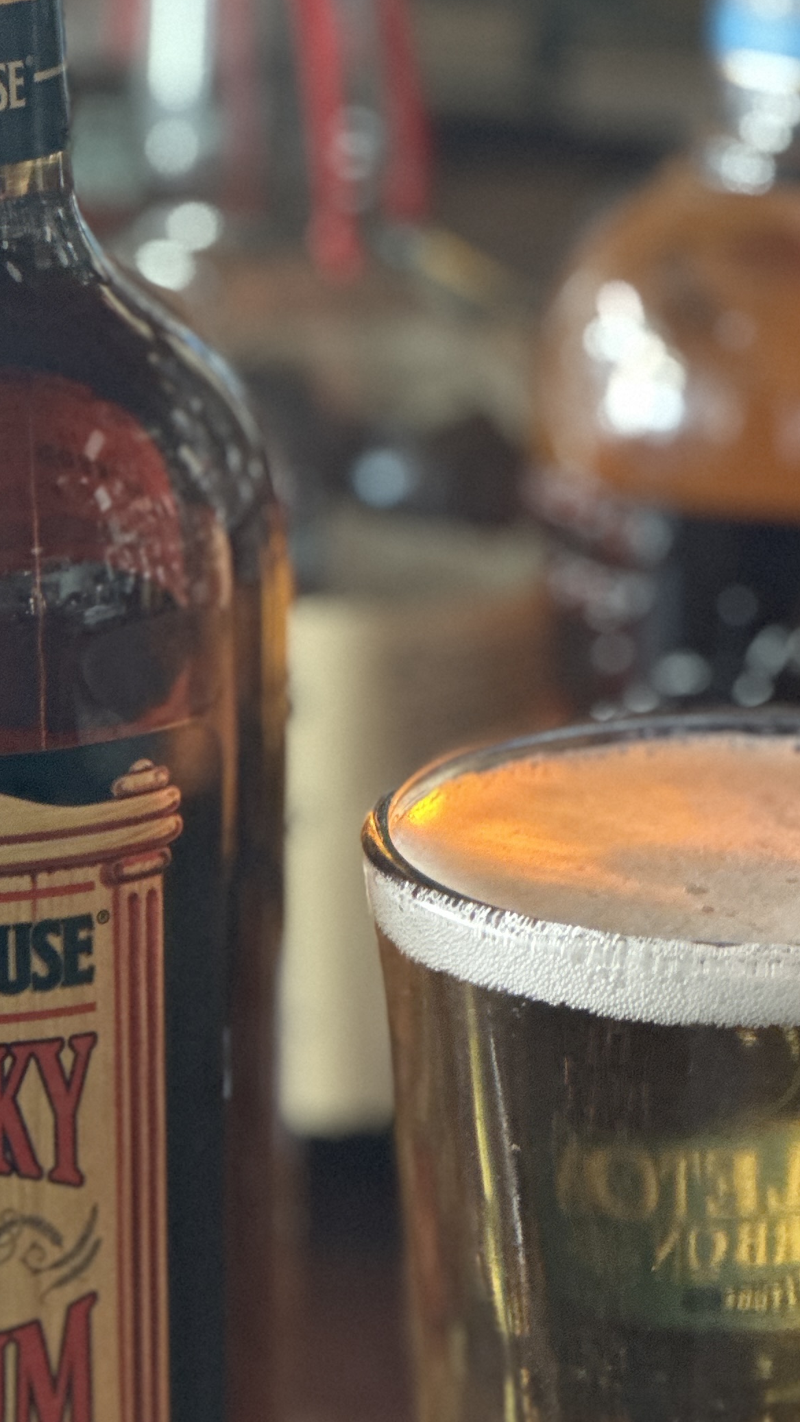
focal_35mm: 163
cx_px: 398
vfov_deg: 13.2
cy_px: 966
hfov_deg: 7.4
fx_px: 6148
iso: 500
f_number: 2.8
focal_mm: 9
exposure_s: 1/15
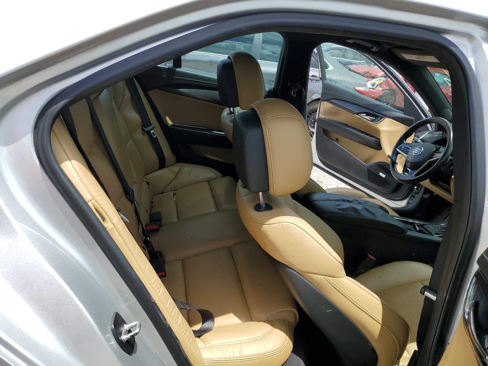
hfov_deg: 67.3
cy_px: 183
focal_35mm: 26
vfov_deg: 53.1
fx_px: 367
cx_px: 244
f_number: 1.5
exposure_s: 1/2500
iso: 50
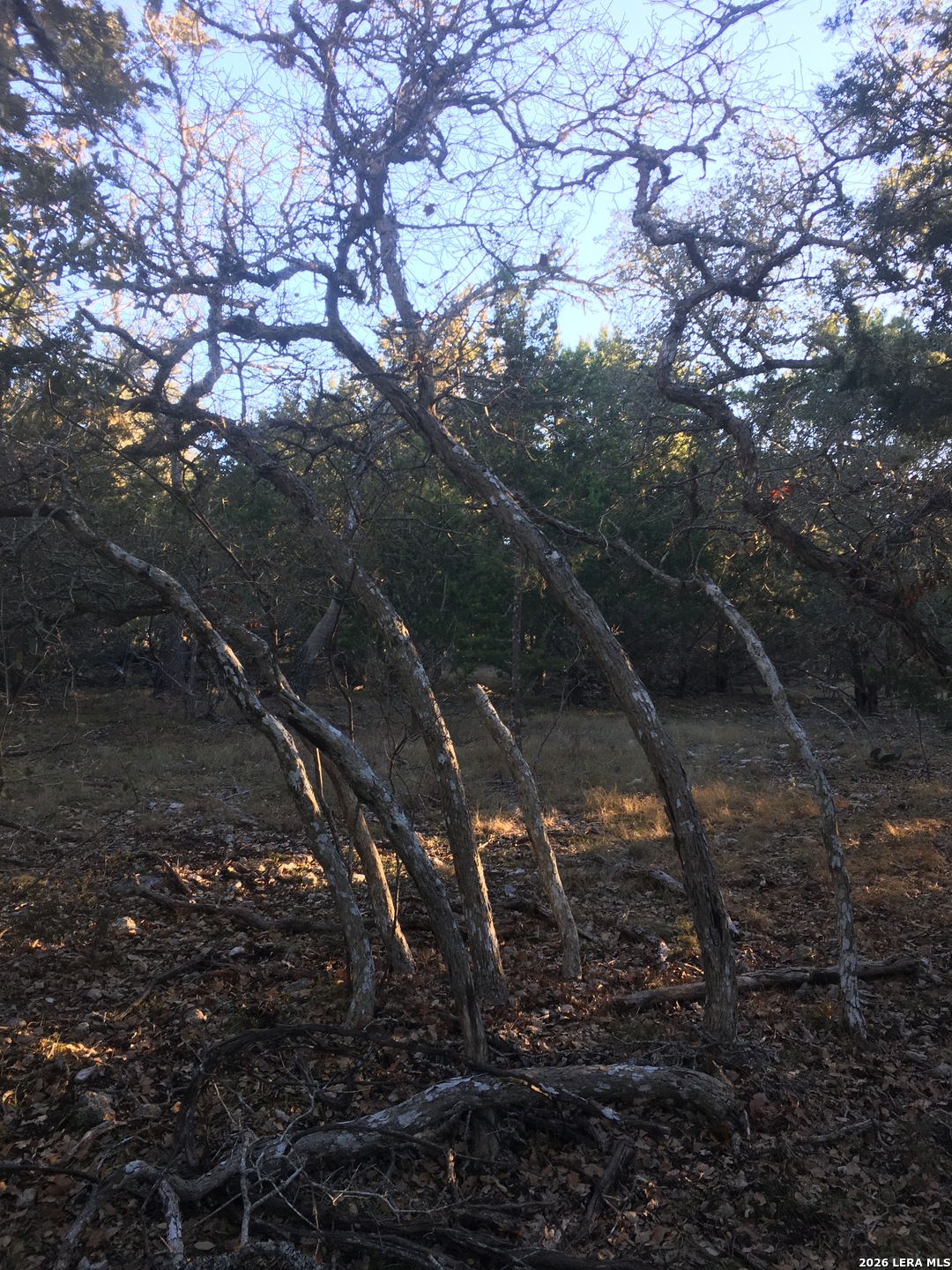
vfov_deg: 61.7
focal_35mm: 29
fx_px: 1063
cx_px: 476
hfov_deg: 48.2
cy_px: 635
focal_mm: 4.15
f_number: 2.2
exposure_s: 1/120
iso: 32
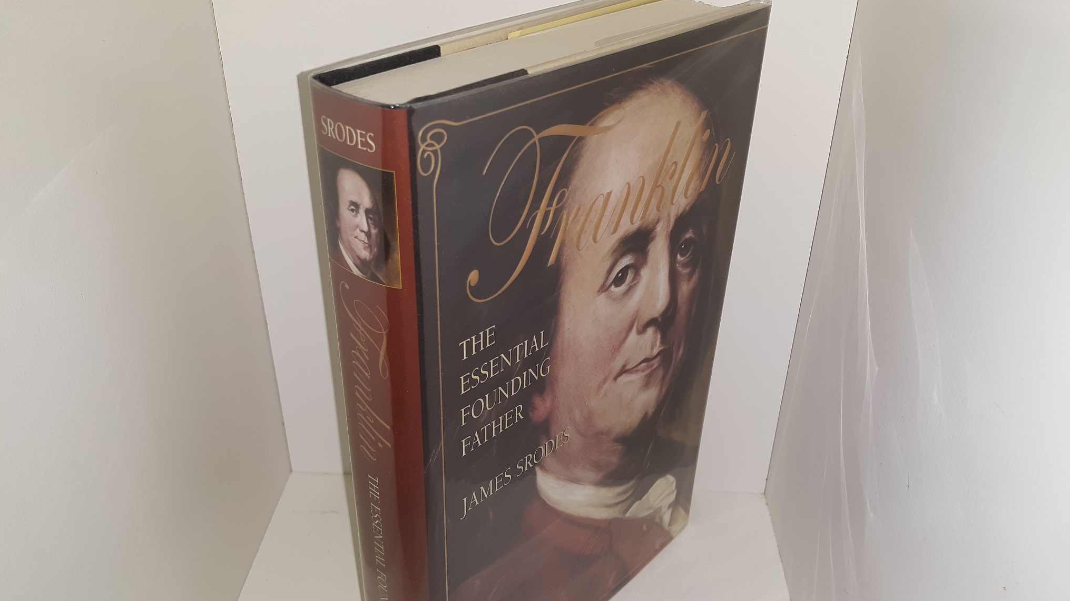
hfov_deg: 62.6
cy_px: 354
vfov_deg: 37.7
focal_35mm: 31
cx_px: 531
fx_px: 879
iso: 40
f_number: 1.7
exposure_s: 1/134
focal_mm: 3.7
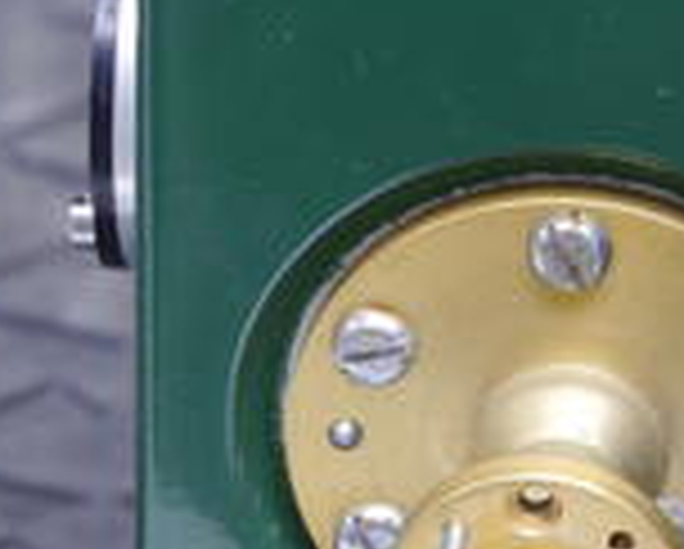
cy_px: 544
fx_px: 14533
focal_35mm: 717
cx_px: 693
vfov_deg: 2.2
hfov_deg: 2.7
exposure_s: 1/2.5
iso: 400
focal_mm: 140
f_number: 11
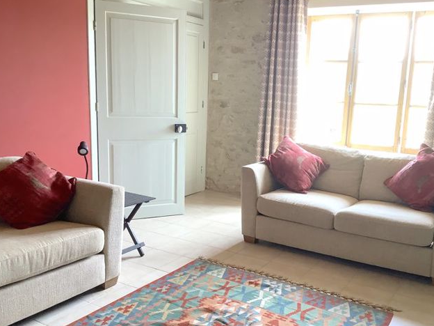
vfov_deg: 40.7
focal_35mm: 35
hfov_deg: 52.6
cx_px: 236
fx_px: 439
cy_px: 170
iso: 50
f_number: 2.4
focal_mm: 3.3
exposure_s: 1/60
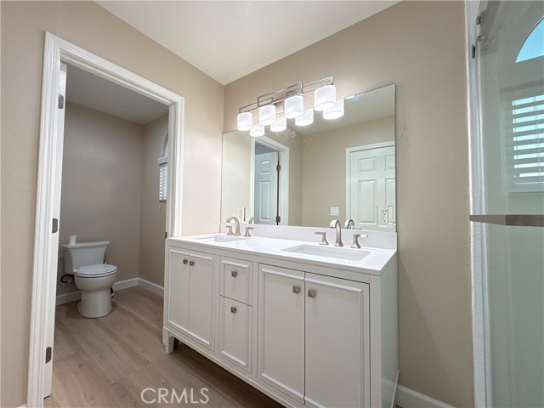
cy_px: 204
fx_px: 220
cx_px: 272
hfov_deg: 102.1
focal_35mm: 14
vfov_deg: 85.7
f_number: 2.2
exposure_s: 1/120
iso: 125
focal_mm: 2.22
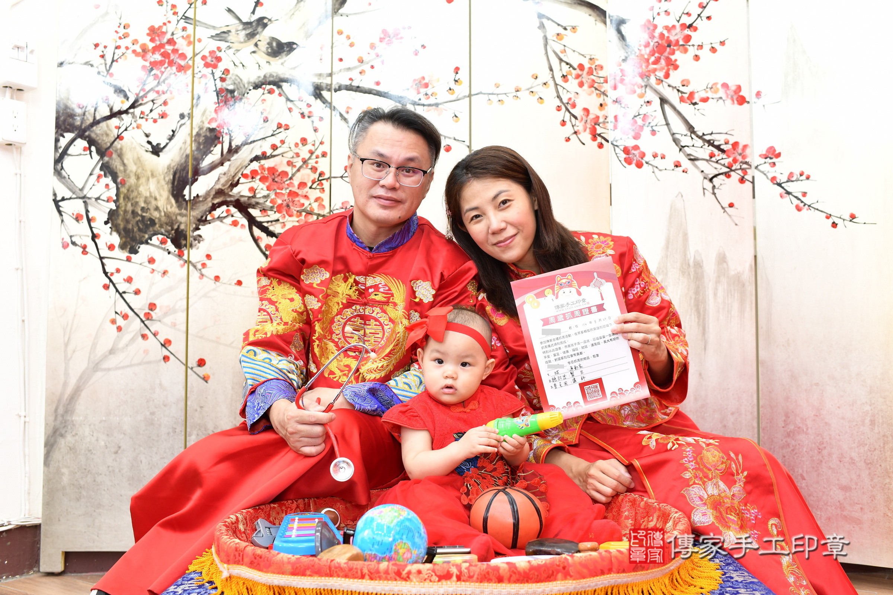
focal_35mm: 35
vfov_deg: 37.9
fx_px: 868
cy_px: 298
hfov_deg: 54.4
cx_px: 446
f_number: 4.5
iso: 1000
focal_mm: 35
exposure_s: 1/200
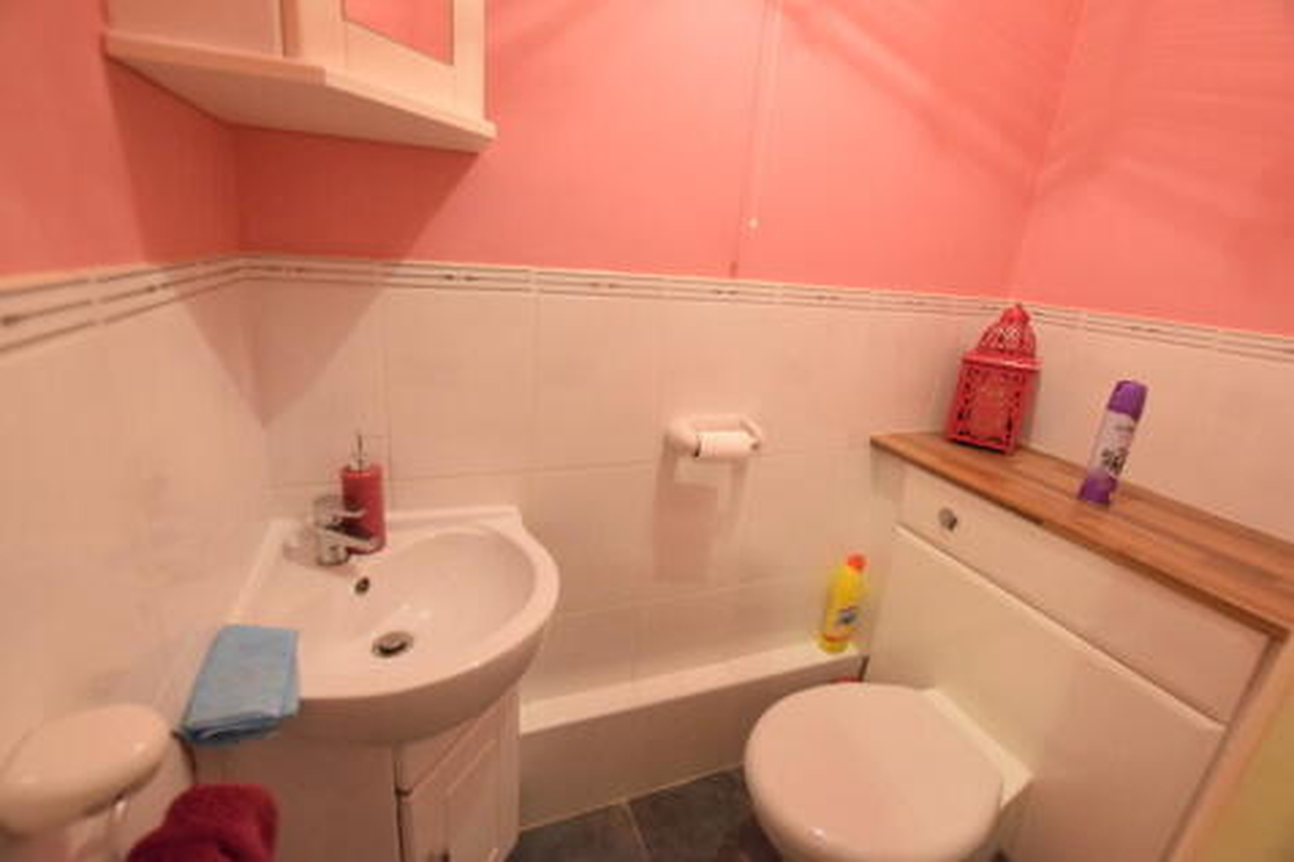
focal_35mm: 15
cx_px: 647
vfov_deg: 77.3
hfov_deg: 100.4
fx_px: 539
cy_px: 431
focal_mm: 10
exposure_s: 1/100
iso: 6400
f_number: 5
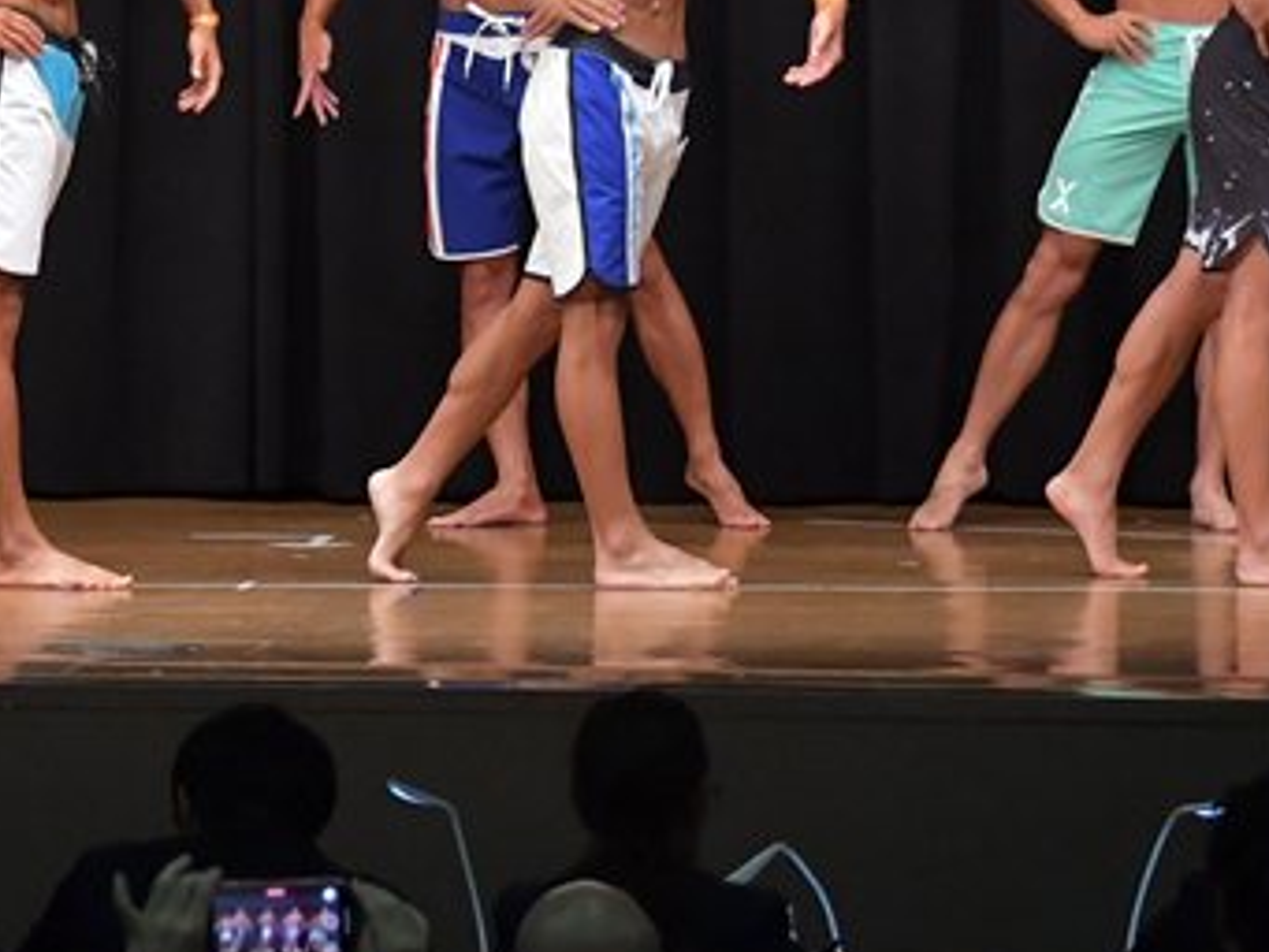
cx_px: 221
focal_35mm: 301
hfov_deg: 6.6
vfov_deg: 4.9
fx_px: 11038
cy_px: 63
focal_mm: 92
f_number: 5.6
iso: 6400
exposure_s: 1/400
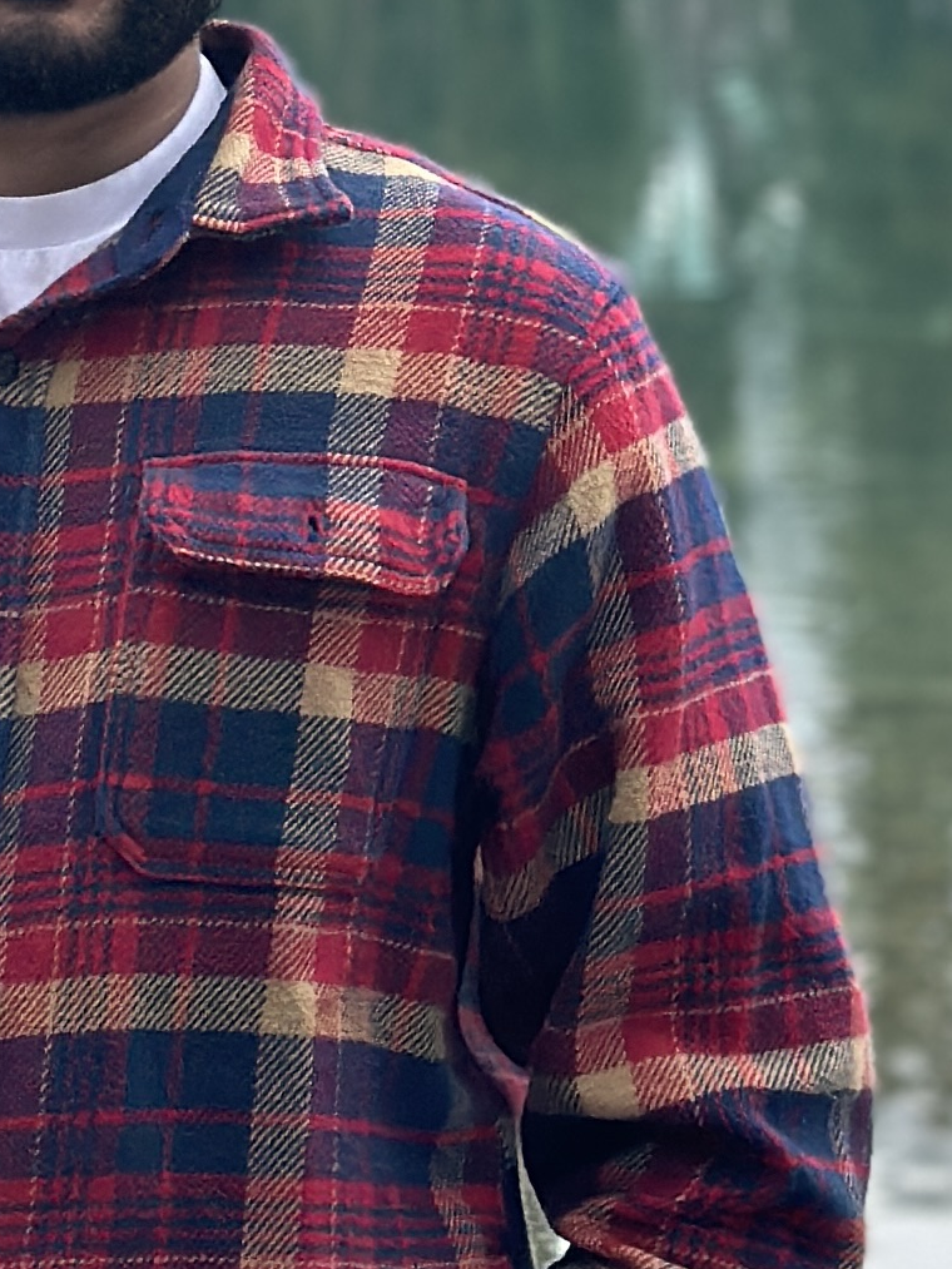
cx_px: -16
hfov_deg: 7.7
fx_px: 7002
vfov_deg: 10.1
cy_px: -431
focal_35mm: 191
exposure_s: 1/719
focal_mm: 6.86
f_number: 1.78
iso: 80
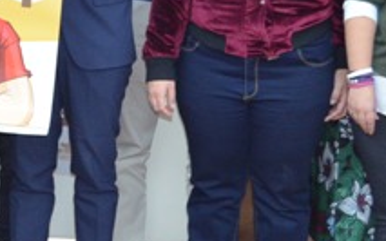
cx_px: 22
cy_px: 27
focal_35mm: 147
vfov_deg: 8.9
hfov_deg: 14.1
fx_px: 1546
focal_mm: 32
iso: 2000
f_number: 4.5
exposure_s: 1/60
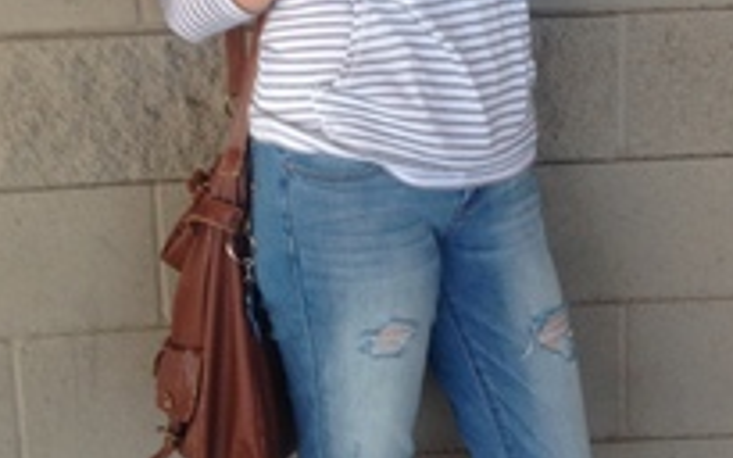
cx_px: 493
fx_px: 1638
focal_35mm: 82
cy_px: -50
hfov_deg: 25.1
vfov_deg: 15.5
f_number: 2.4
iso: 50
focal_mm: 4.12
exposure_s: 1/120
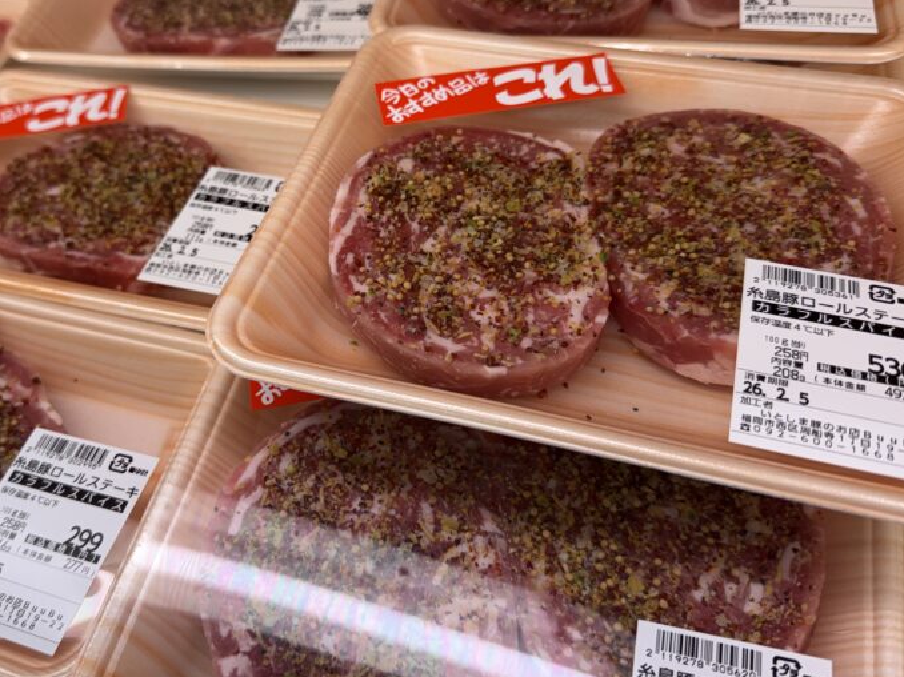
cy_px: 285
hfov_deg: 53.6
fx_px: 888
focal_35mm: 34
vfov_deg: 41.6
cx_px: 361
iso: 64
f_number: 1.78
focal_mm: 6.76
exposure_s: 1/168
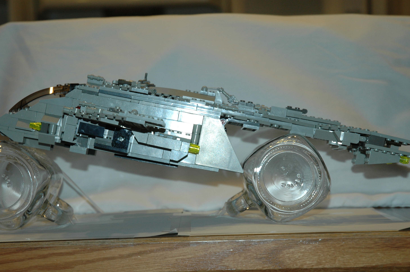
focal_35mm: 86
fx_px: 973
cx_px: 205
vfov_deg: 15.9
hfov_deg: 23.8
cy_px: 134
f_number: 4.5
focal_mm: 55
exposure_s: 1/60
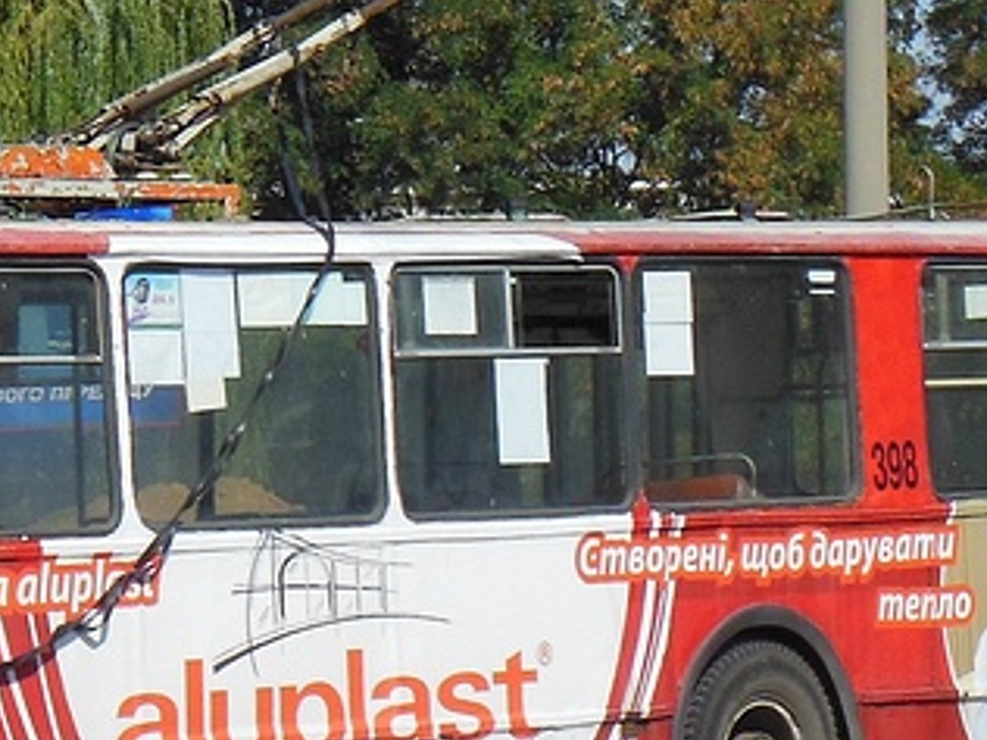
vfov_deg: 6.9
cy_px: 141
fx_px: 6102
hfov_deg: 9.2
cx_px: -97
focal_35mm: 214
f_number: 4.3
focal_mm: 11.7
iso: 125
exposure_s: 1/1250
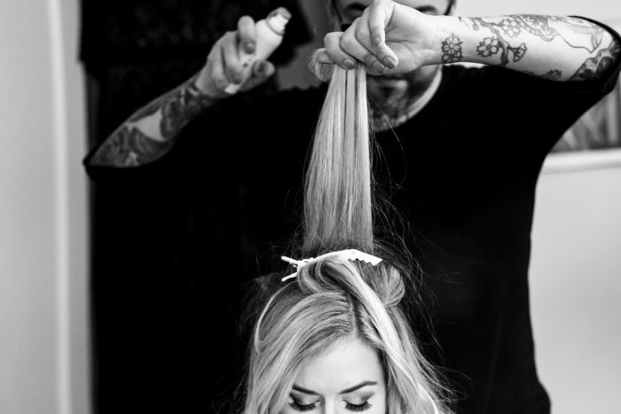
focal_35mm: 84
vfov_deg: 16.3
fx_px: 1449
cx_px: 310
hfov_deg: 24.2
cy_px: 207
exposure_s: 1/320
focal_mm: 56
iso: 2500
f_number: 2.8
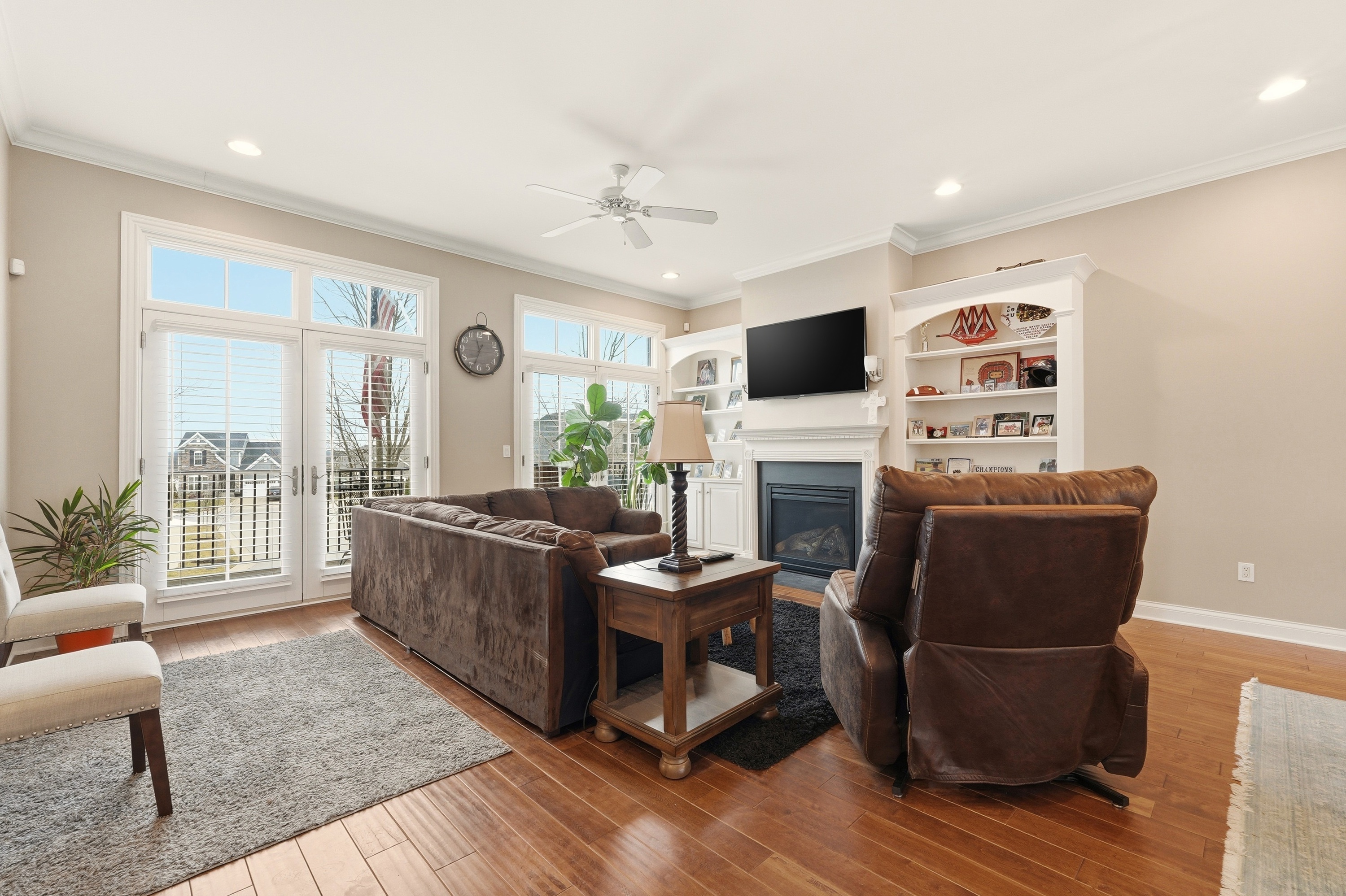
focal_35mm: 15
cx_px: 673
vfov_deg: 77.3
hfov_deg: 100.4
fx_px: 561
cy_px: 448
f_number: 9
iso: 400
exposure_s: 1/125
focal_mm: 10
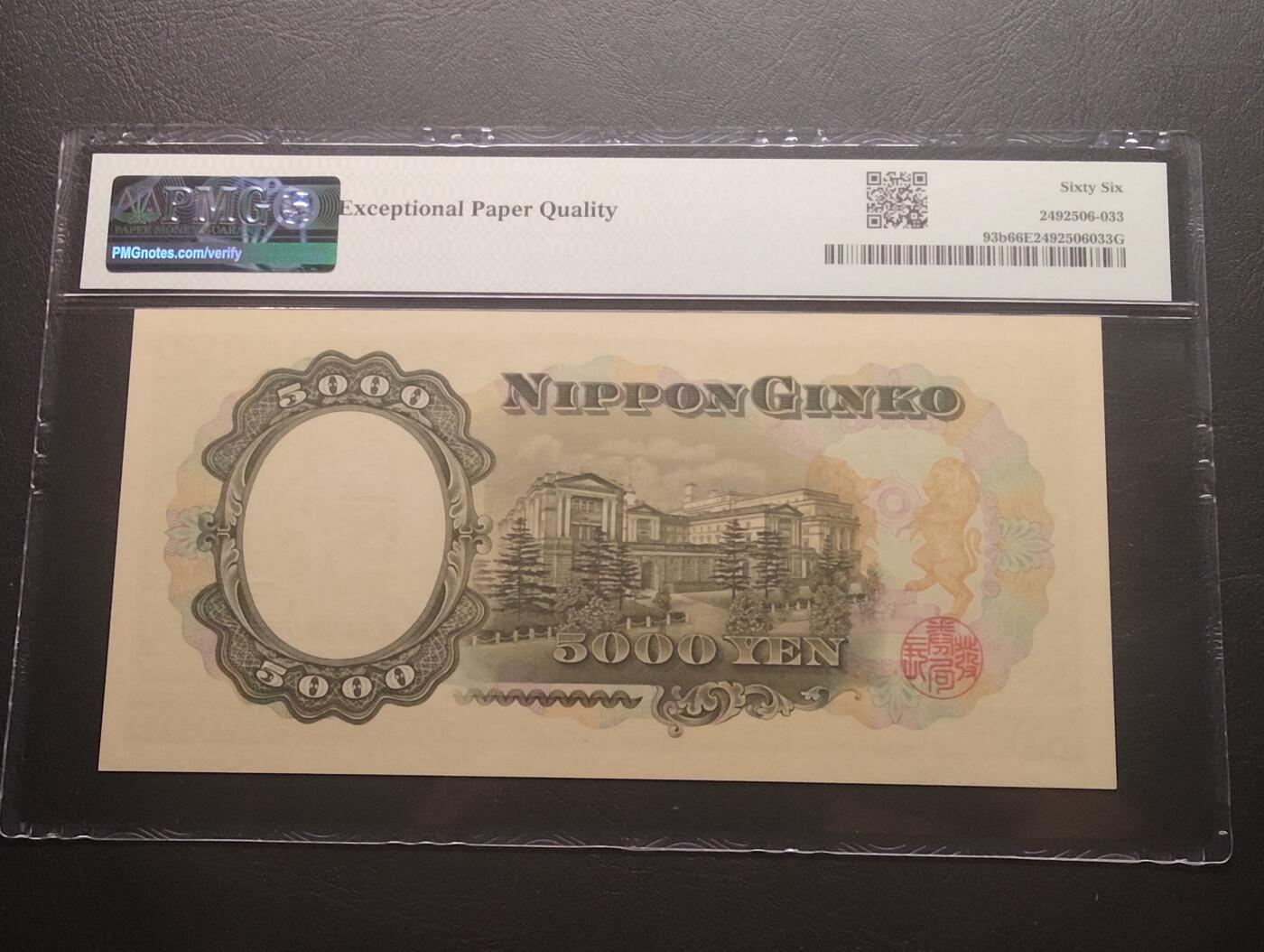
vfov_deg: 29.2
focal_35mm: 50
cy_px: 476
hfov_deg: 38.1
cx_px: 632
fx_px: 1828
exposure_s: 1/50
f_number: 2.2
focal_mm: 3.42
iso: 500
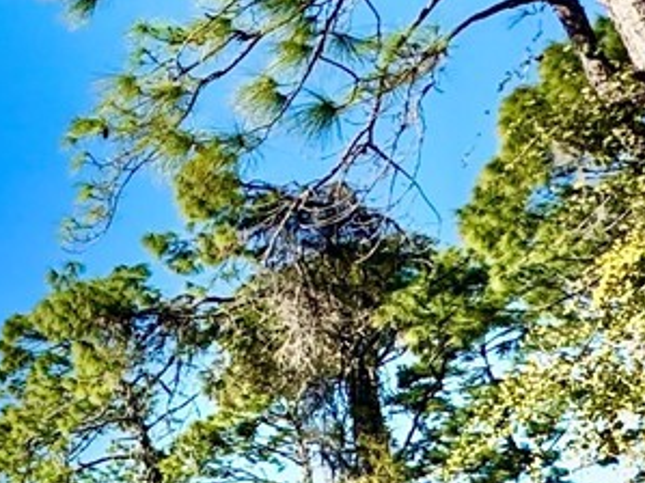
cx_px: -768
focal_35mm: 75
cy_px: 636
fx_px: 1397
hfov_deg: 16.5
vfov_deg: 18.2
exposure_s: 1/1637
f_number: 2.2
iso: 50
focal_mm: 2.22
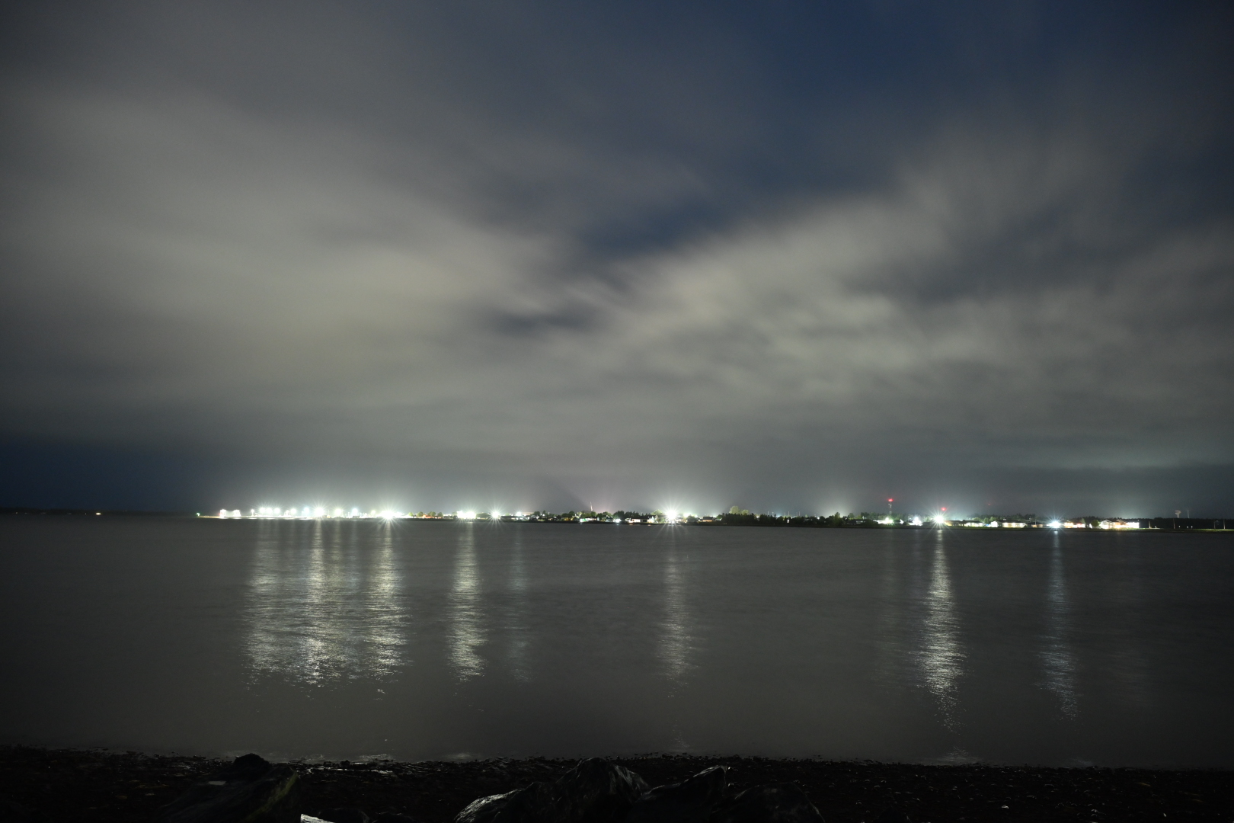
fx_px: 823
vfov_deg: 53.1
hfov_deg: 73.7
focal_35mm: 24
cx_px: 617
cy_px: 412
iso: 800
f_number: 4
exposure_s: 5
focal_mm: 24
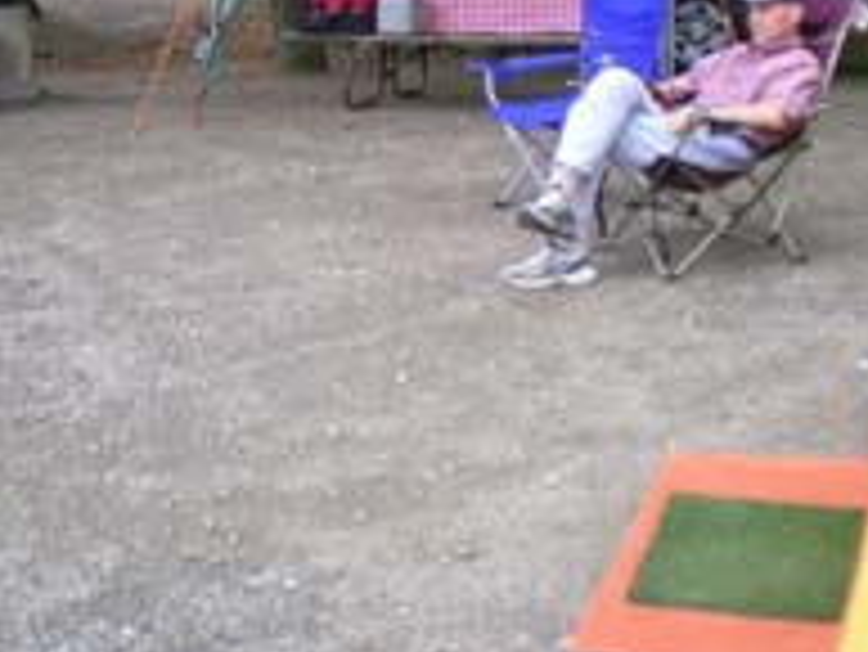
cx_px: 238
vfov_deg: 20.9
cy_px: 74
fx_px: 1731
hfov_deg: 27.8
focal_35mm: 69
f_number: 3.1
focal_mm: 6.3
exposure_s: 1/65.4
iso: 88
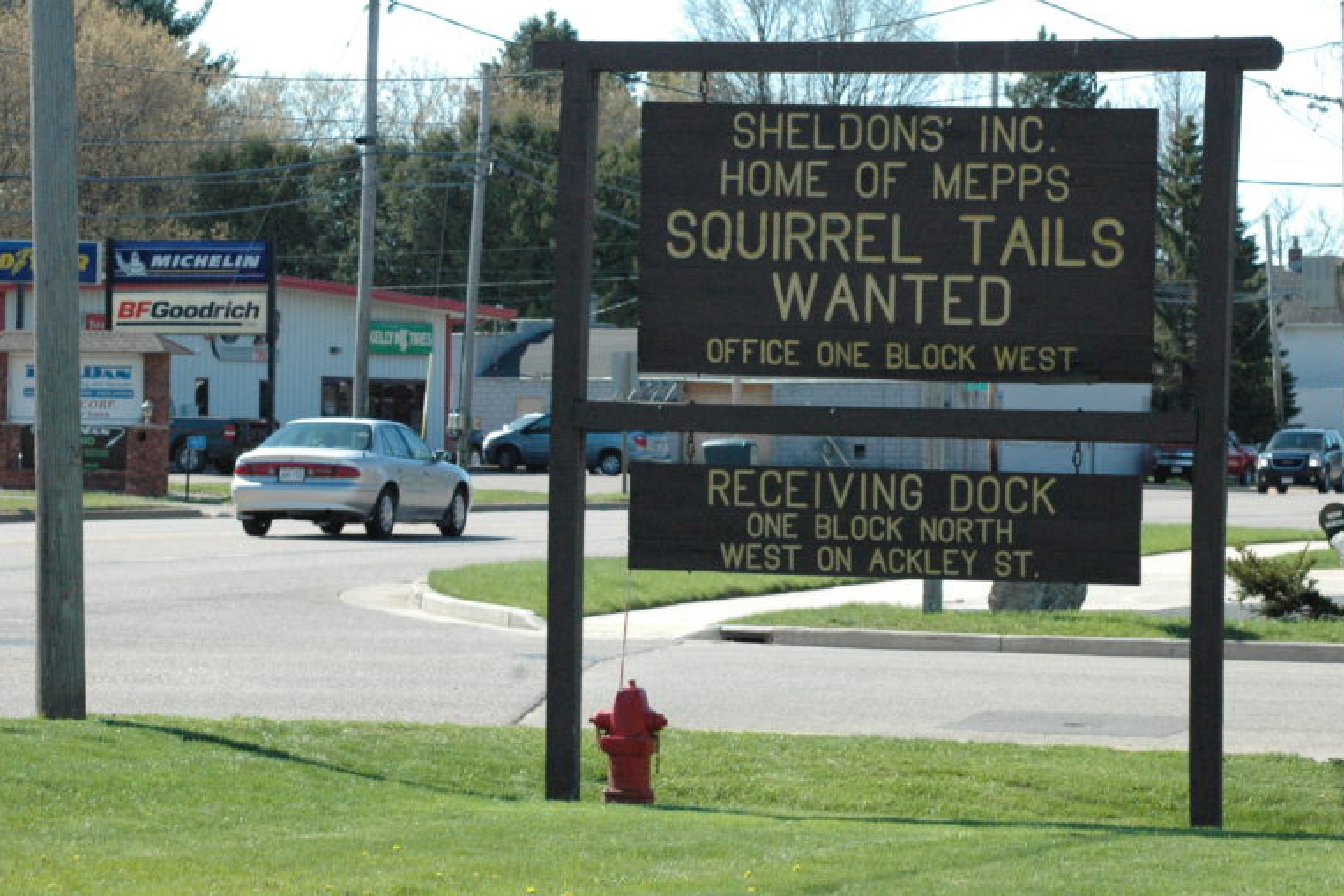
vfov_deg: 9.1
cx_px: 672
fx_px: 5637
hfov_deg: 13.6
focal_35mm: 151
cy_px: 447
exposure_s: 1/1600
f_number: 10
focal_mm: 100
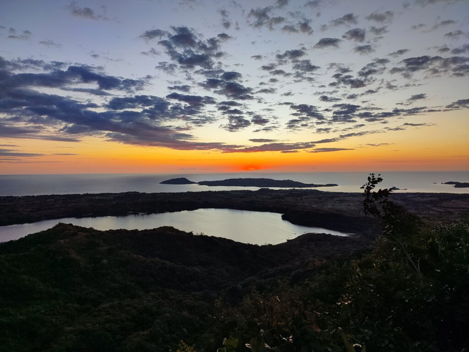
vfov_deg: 54.9
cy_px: 176
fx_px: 339
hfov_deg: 69.4
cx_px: 234
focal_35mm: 25
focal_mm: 6.04
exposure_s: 1/194
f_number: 1.9
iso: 50
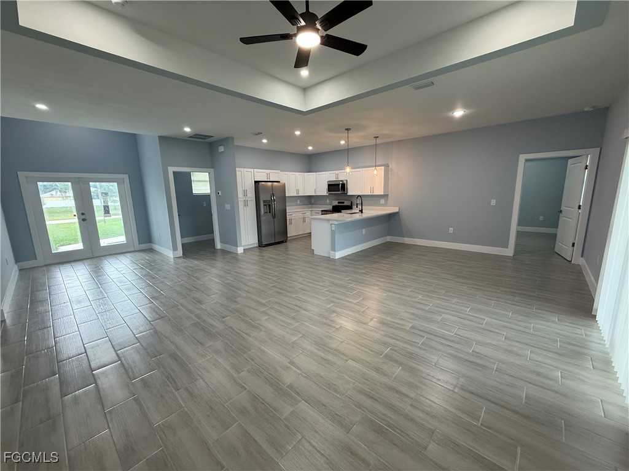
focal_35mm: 14
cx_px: 314
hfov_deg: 102.1
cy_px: 236
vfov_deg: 85.7
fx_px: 254
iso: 250
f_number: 2.2
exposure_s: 1/120
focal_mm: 2.22
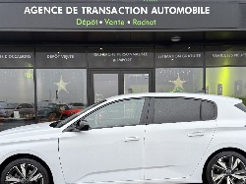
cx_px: 135
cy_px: 113
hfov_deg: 46.8
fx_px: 284
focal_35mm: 40
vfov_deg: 35.7
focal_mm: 6.76
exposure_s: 1/121
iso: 160
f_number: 1.78
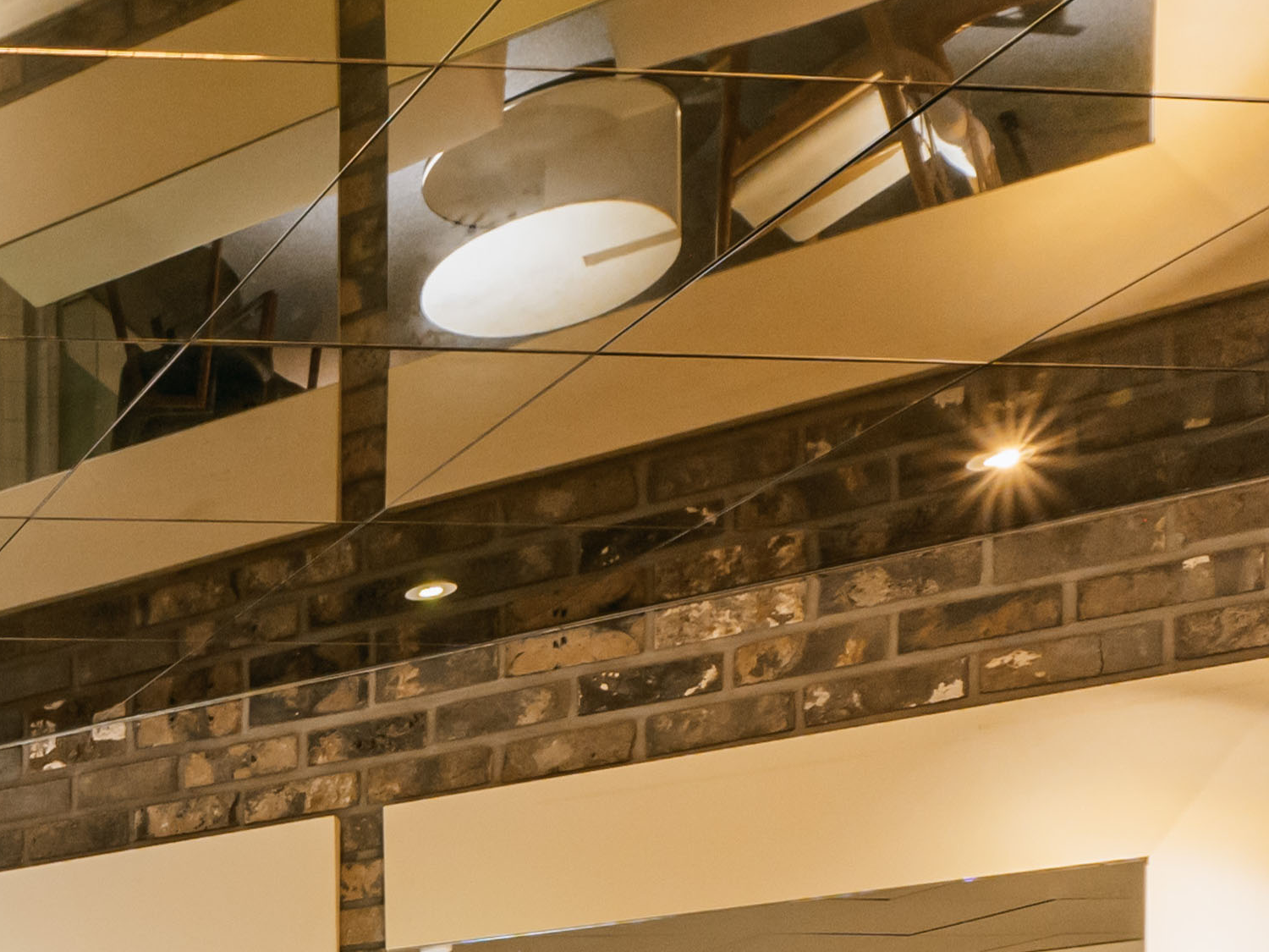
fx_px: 1833
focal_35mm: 50
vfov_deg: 22.2
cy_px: 1548
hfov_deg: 27.9
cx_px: -565
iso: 400
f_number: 10
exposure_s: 1.6
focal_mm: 13
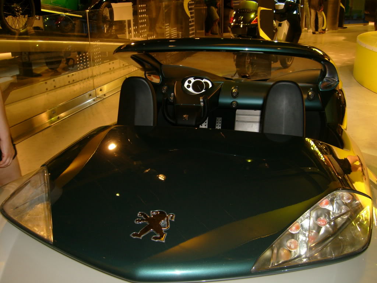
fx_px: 381
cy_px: 142
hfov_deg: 52.6
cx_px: 188
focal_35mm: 35
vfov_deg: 40.7
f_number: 2.8
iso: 100
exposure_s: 1/45
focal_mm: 5.8
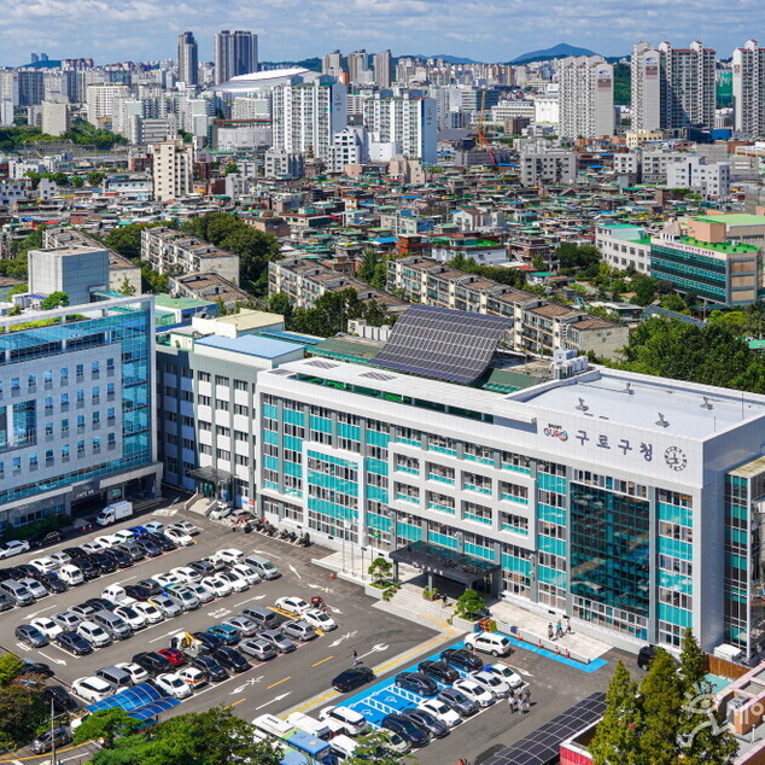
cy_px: 381
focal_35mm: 36
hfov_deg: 45.8
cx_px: 310
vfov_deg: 46.0
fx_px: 900
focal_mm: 28
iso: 50
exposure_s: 1/250
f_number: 9
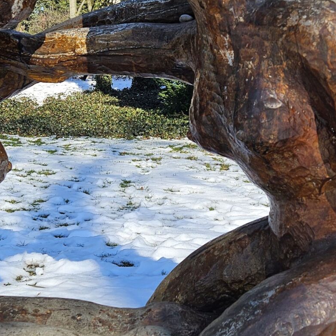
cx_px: 109
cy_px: 166
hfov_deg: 25.6
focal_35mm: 67
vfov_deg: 25.7
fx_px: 736
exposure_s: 1/904
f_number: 1.8
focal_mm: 5.4
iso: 25
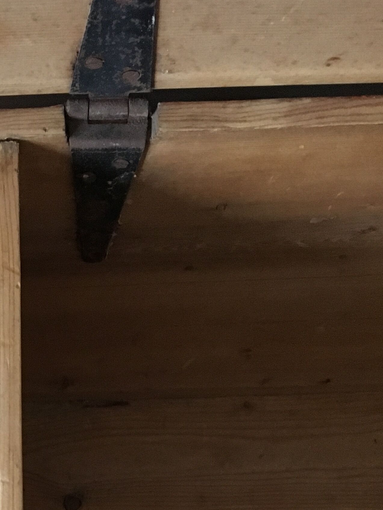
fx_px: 1018
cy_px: 570
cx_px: 12
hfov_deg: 20.7
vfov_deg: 25.9
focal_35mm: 69
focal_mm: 4.15
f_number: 2.2
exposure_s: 1/17
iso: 250
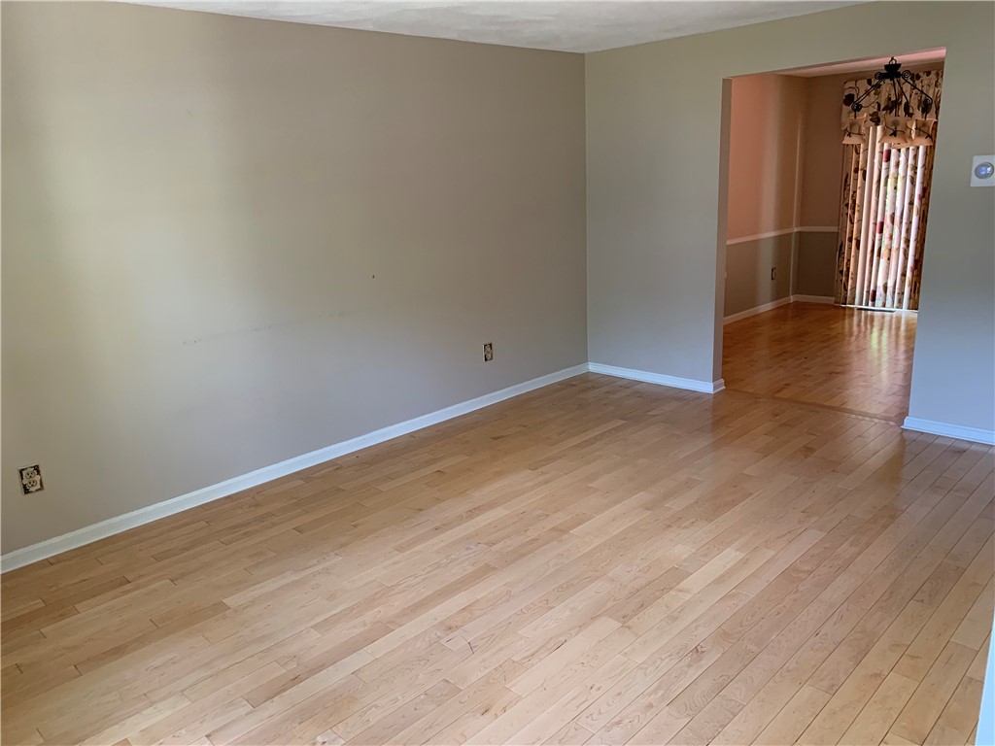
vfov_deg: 53.1
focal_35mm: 26
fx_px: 747
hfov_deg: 67.3
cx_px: 498
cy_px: 373
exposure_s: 1/60
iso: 100
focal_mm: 4.25
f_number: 1.8
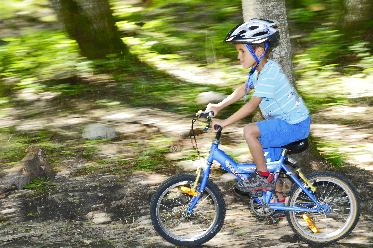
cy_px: 124
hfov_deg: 19.5
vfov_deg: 13.0
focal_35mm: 105
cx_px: 186
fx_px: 1087
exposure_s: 1/40
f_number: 5
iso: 200
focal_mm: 70
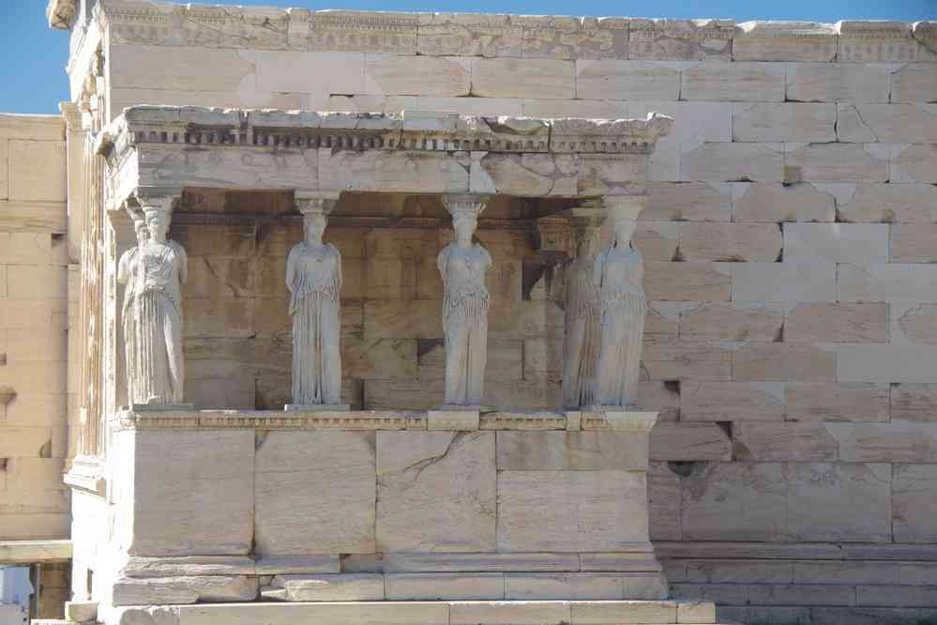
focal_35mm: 98
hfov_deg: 20.9
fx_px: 2538
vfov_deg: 14.0
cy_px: 312
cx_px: 468
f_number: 10
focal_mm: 65
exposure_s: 1/100
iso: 200
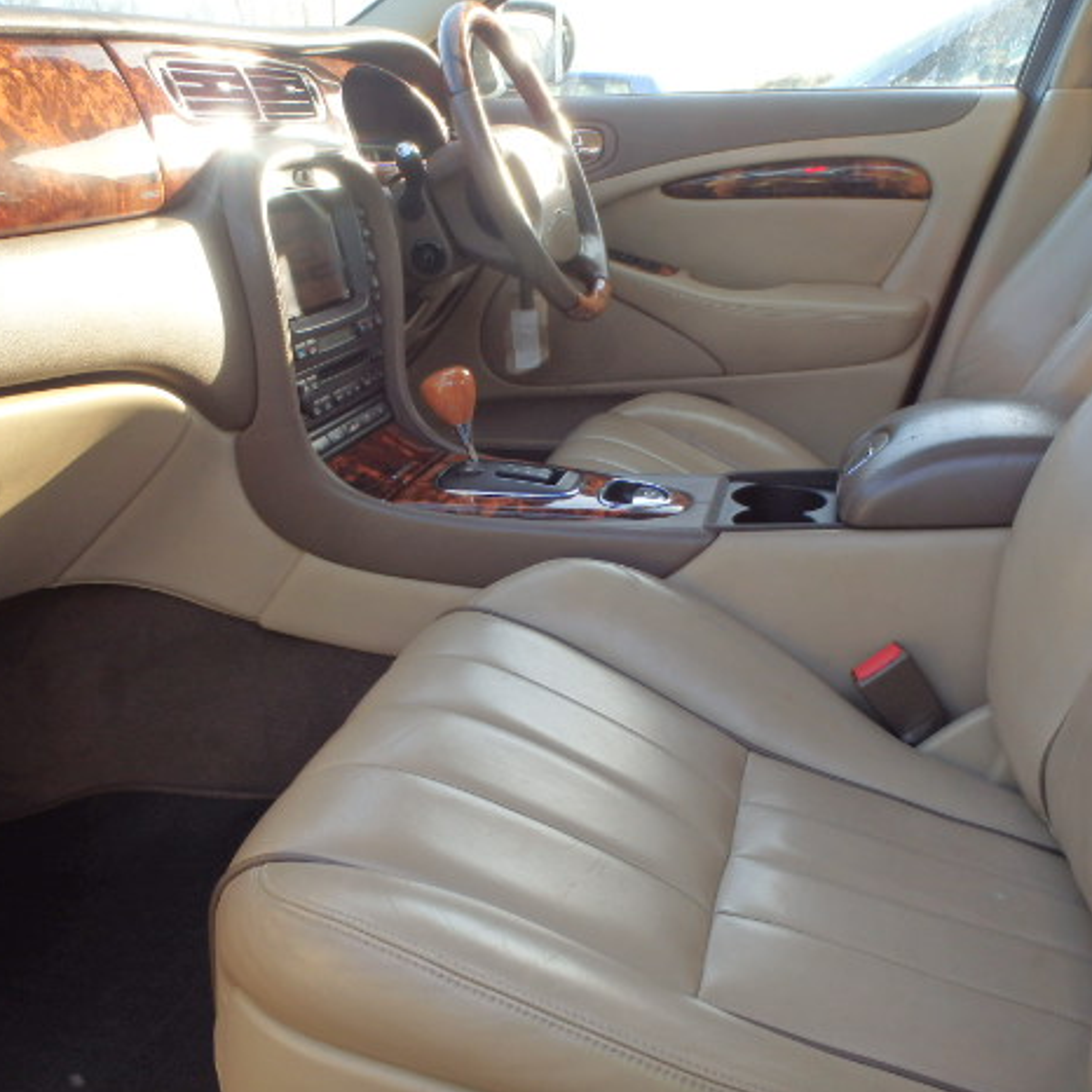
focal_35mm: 34
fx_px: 1213
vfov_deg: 48.4
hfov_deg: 48.4
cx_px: 567
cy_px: 537
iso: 125
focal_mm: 5
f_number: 3.9
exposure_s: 1/100
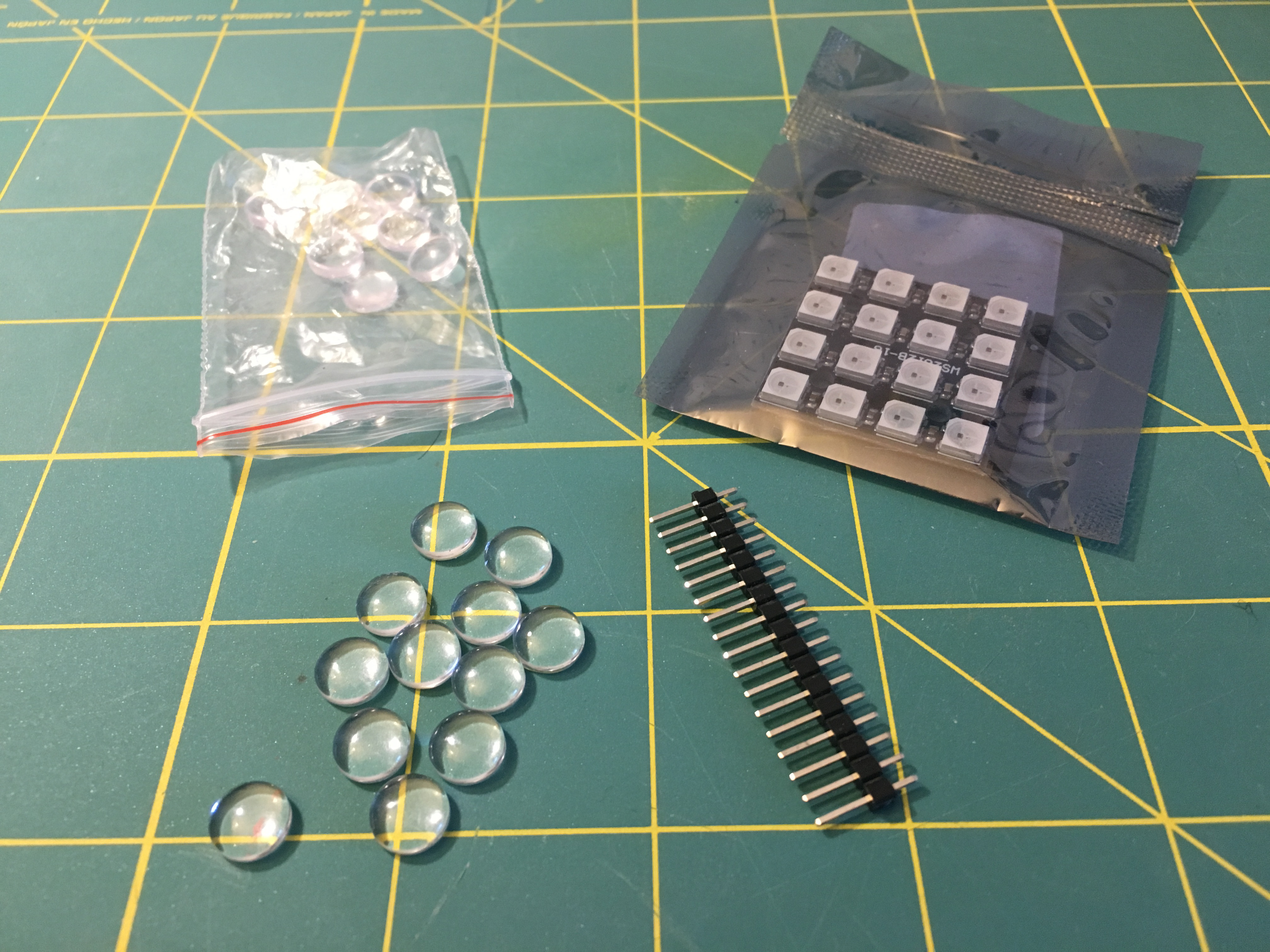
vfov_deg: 48.2
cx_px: 635
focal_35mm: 29
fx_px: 1064
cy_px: 476
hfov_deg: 61.7
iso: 125
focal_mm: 4.15
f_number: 2.2
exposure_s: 1/30
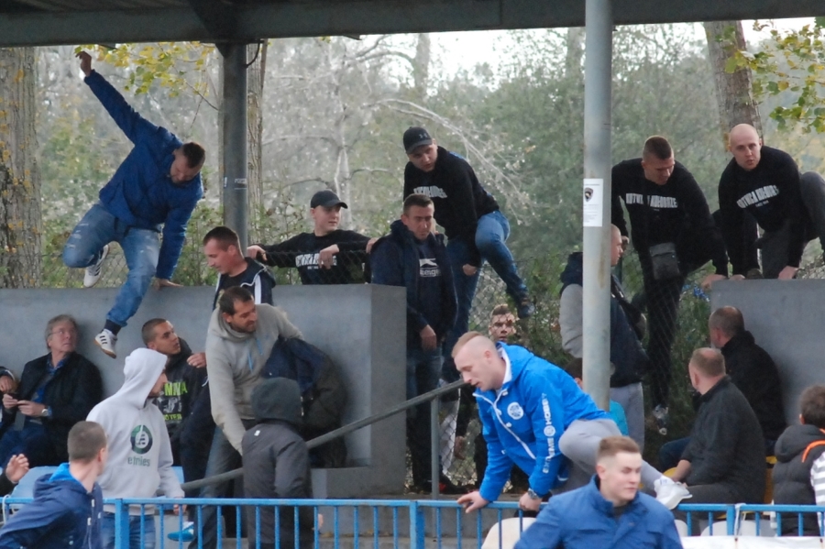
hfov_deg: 9.2
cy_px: 274
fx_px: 5153
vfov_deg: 6.1
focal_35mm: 225
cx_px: 412
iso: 1600
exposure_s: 1/320
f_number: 4.5
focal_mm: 150
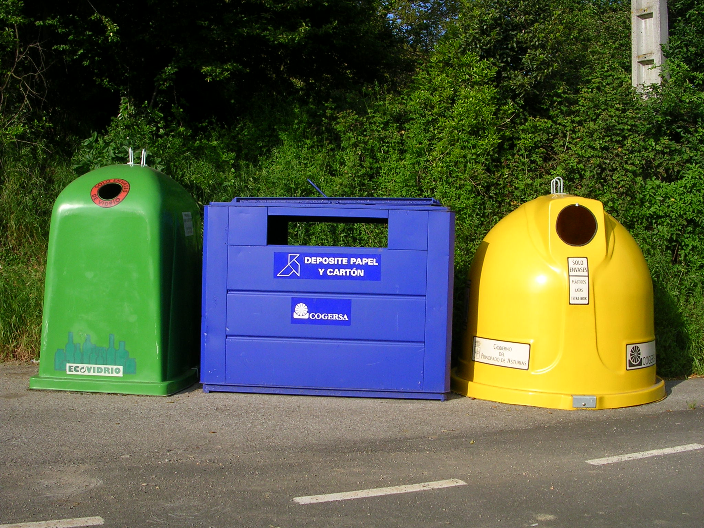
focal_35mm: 38
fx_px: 773
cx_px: 352
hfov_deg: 49.0
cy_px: 264
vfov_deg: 37.7
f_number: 5.6
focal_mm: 5.8
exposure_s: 1/280
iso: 50
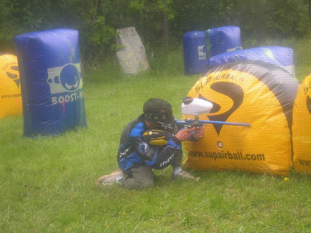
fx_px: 737
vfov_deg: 18.0
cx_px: 156
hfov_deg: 23.8
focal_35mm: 82
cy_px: 116
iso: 50
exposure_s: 1/90.7
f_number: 4
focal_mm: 17
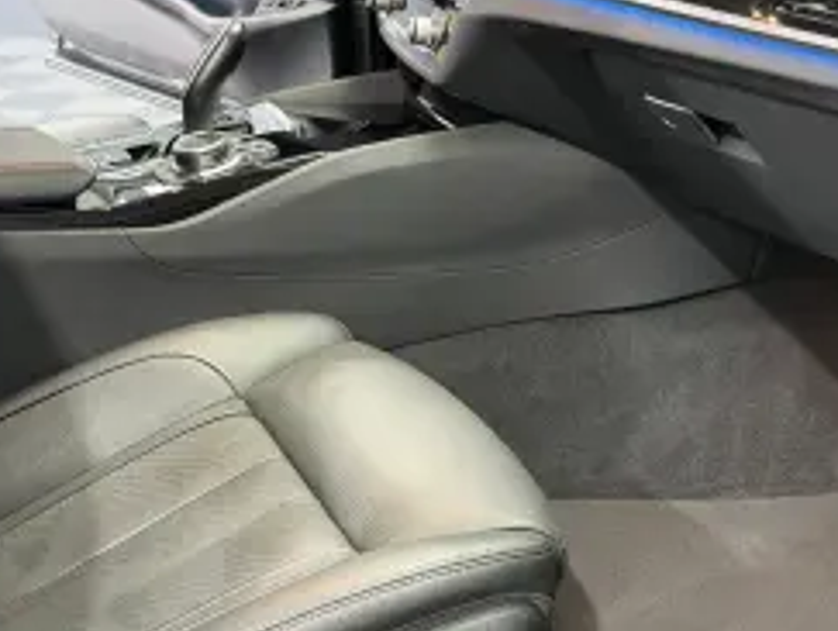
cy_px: 286
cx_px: 514
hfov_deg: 27.3
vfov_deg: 20.8
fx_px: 1721
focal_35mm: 71
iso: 500
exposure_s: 1/33
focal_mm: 6.76
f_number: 1.78
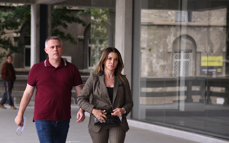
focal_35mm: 131
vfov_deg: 10.0
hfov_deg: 15.9
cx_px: 115
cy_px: 80
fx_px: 818
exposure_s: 1/640
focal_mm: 105
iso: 500
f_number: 4
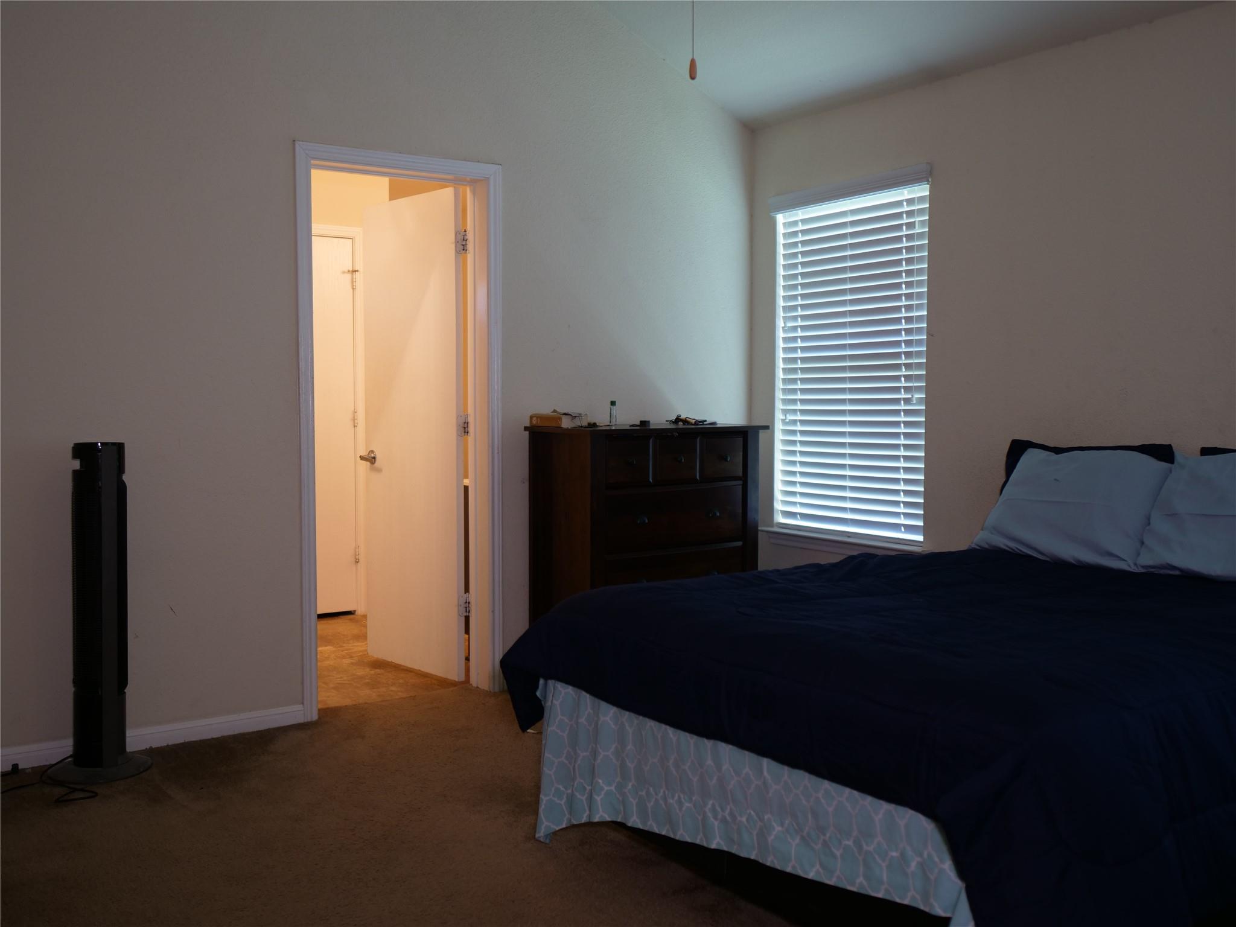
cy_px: 464
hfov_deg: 56.8
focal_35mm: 32
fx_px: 1143
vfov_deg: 44.2
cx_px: 618
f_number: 1.4
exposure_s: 1/60
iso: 250
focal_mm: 16
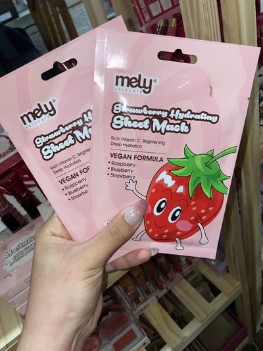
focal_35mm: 26
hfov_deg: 53.1
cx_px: 132
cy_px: 176
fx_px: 263
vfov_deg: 67.3
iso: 32
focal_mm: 4.2
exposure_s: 1/8
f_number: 1.6
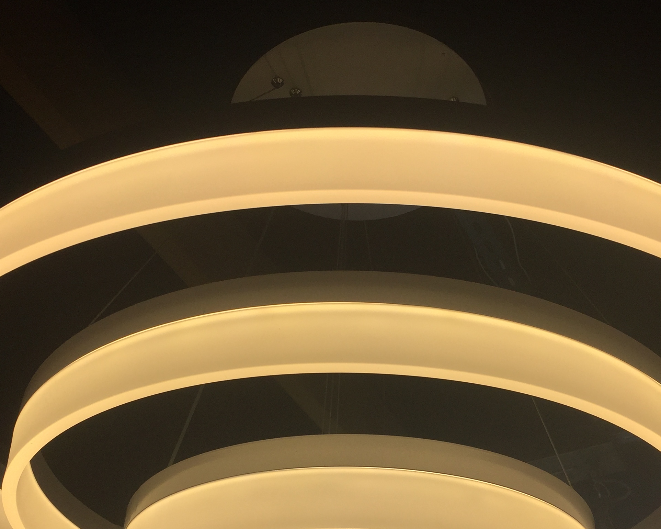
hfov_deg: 38.8
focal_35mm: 48
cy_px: 412
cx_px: 358
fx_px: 939
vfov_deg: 30.8
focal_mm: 4.15
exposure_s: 1/898
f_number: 2.2
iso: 32
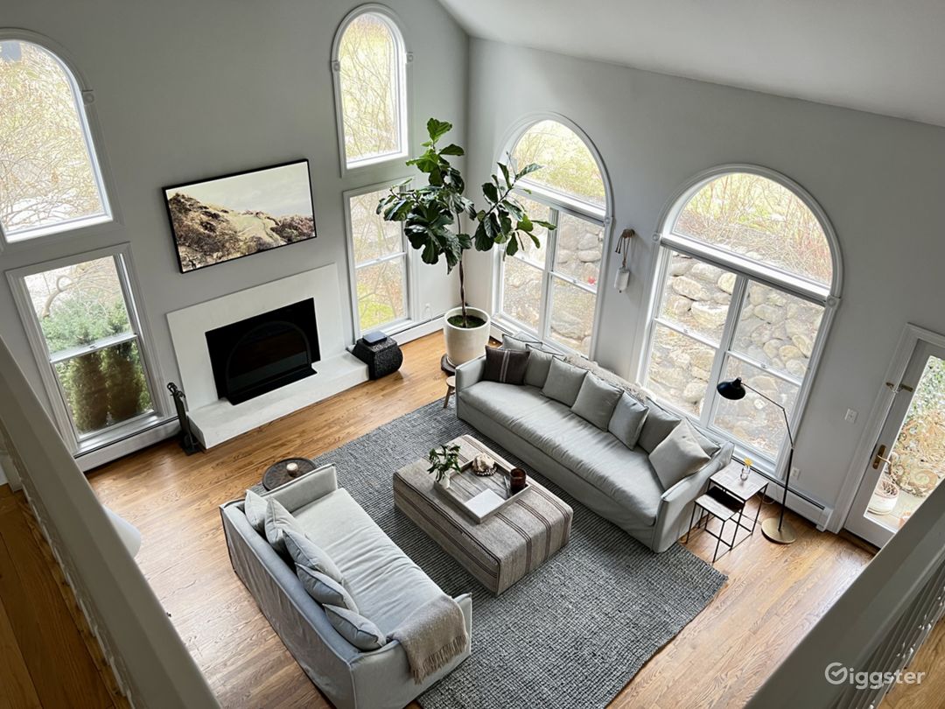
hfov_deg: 67.3
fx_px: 710
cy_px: 354
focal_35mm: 26
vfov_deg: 53.1
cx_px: 472
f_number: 1.5
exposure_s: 1/73
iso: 125
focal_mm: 5.7
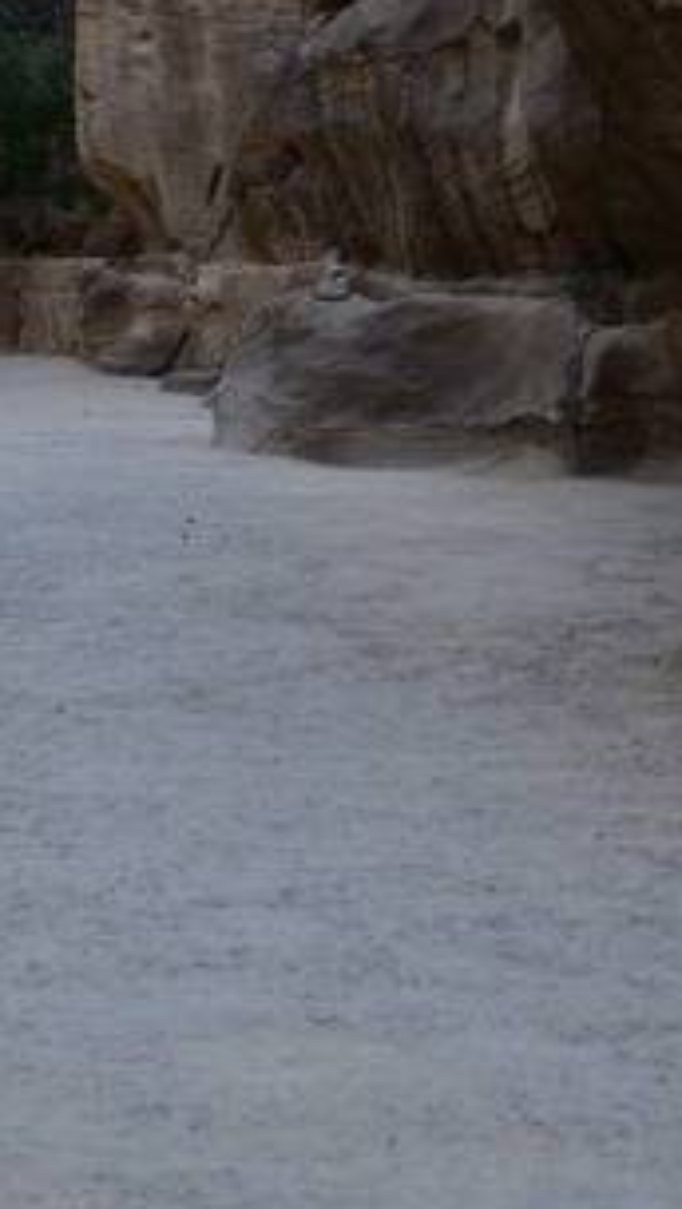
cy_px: 166
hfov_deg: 10.5
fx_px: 3690
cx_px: 18
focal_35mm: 115
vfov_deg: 18.4
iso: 125
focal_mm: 32
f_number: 4.2
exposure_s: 1/100
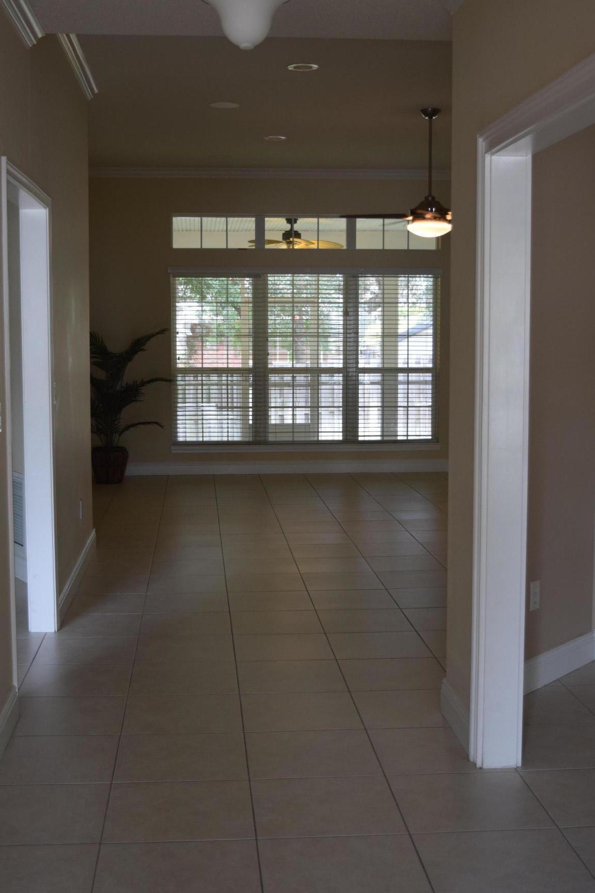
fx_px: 1155
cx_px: 291
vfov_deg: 42.2
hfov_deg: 28.9
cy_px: 414
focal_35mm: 47
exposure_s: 1/60
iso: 500
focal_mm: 27
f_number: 4
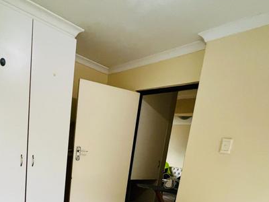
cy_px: 191
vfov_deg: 46.4
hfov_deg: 66.0
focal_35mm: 26
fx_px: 202
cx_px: 95
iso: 320
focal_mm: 1.57
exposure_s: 1/50
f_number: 1.8
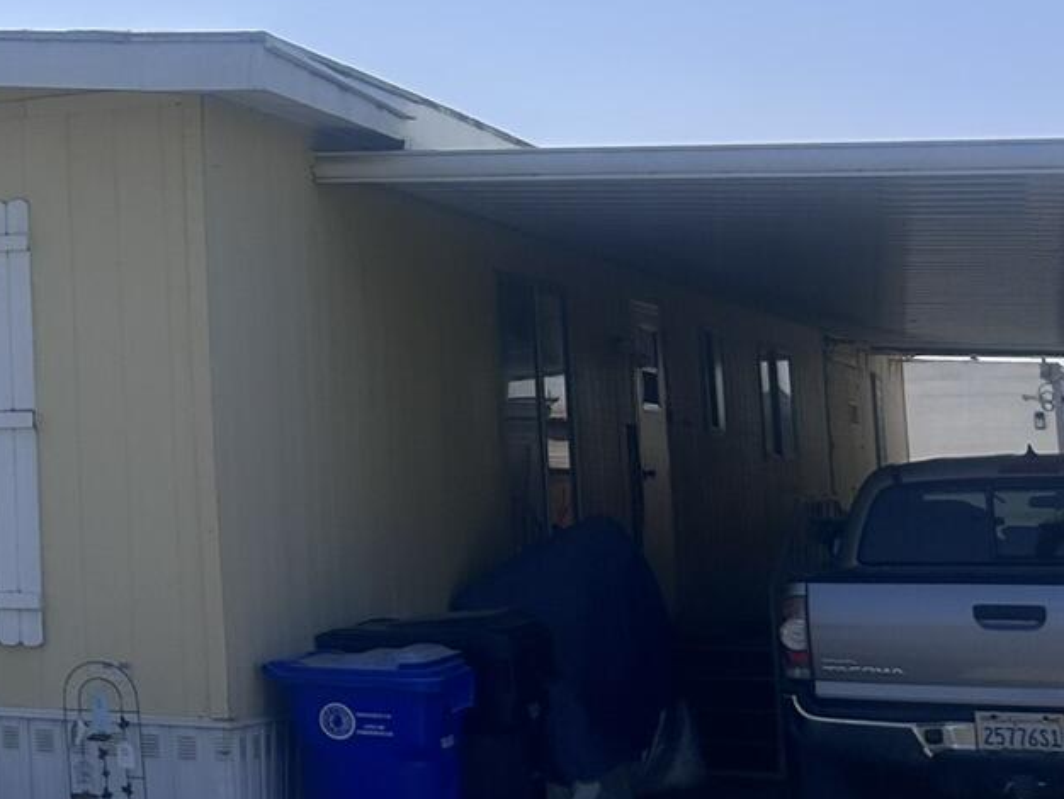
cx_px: -675
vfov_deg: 17.2
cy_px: 109
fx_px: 2614
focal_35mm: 85
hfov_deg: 19.2
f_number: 1.5
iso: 50
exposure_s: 1/8696
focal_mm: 5.7
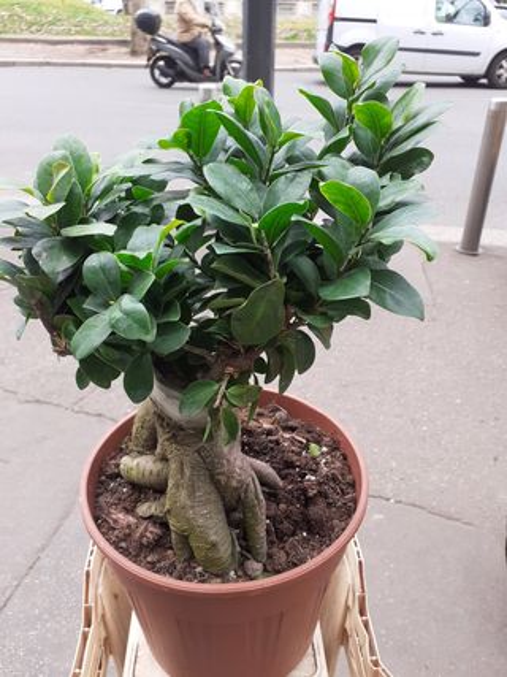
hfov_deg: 51.3
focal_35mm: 27
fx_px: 528
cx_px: 254
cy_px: 338
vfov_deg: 65.3
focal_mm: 3.6
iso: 40
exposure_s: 1/166
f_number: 1.9
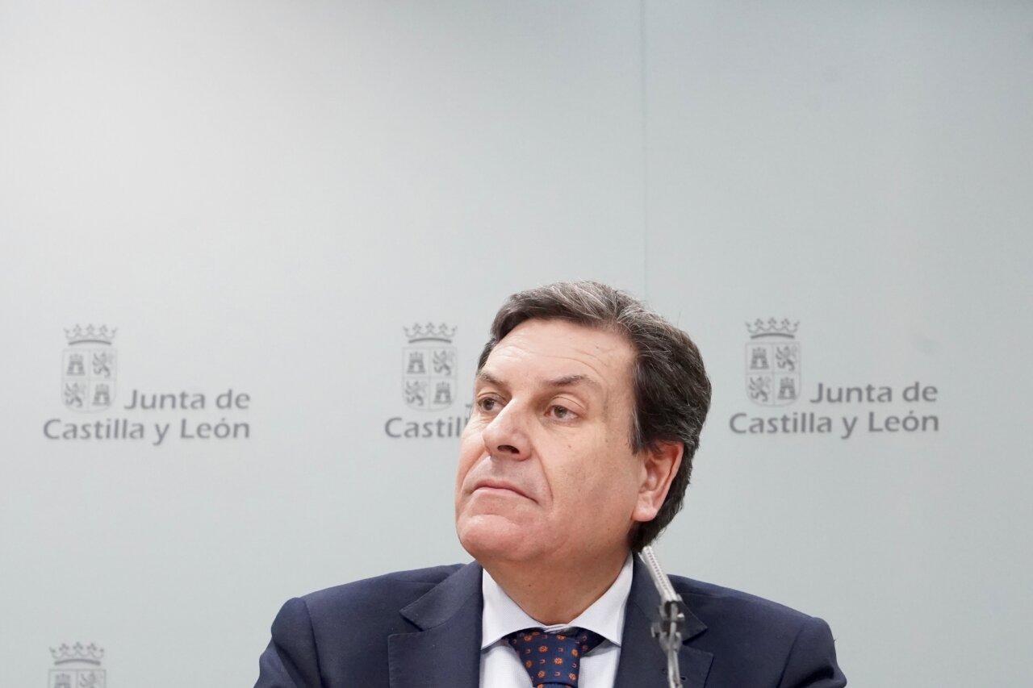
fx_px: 3787
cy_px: 344
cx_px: 516
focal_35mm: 132
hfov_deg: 15.5
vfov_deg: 10.4
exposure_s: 1/200
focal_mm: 88
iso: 8000
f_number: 8
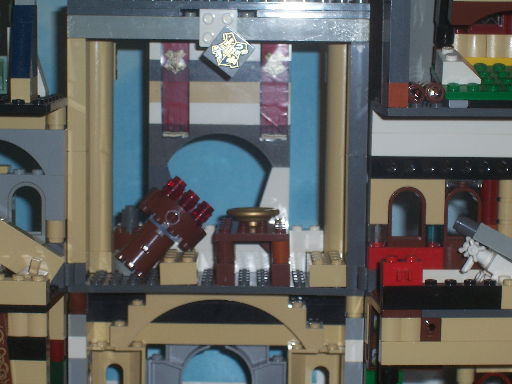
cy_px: 192
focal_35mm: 102
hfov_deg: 19.3
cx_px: 256
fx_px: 1509
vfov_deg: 14.5
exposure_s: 1/90
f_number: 4.6
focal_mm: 16.8
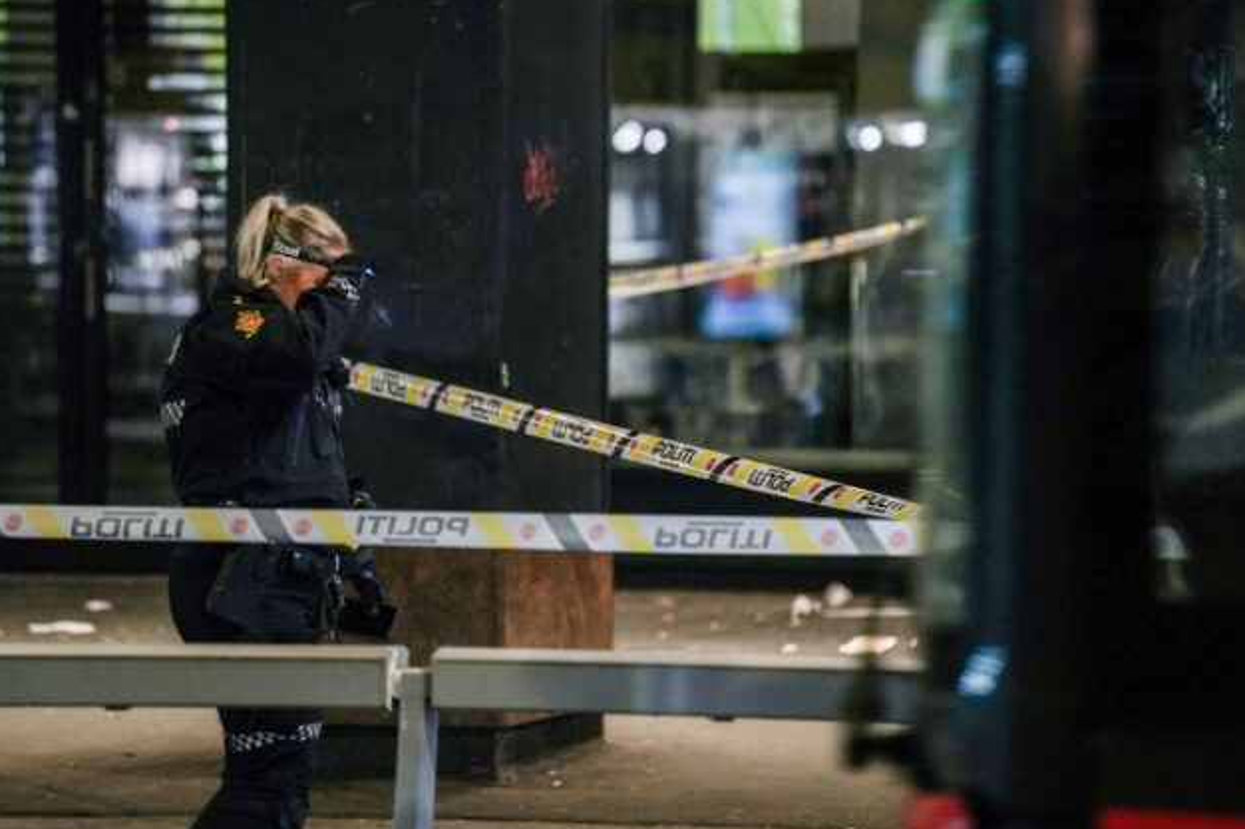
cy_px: 406
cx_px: 551
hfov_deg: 9.9
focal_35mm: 207
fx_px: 7156
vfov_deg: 6.6
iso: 3200
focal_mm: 180
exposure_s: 1/160
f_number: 2.8
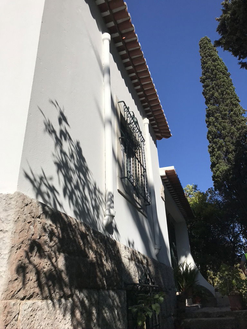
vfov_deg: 63.4
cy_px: 164
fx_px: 266
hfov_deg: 49.7
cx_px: 124
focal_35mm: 28
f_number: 1.8
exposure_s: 1/4808
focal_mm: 3.99
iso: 20
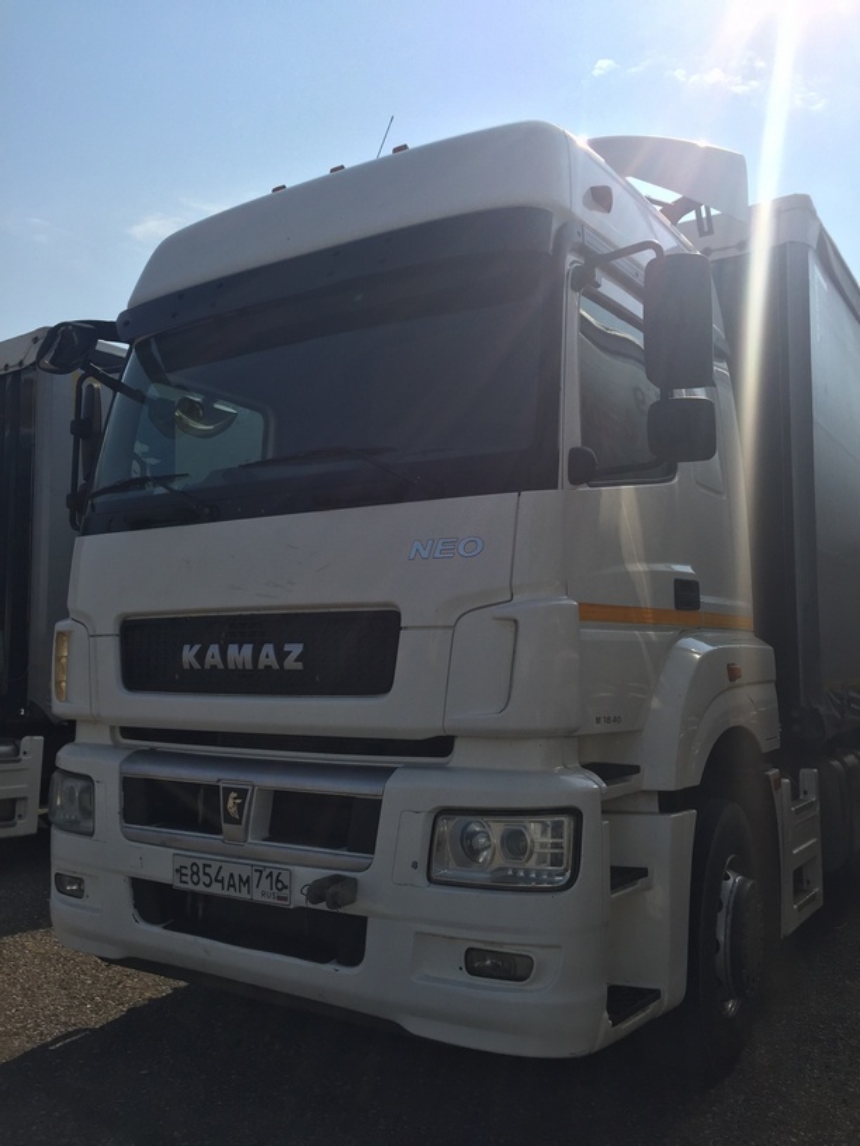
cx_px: 430
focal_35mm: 29
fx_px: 961
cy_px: 573
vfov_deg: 61.7
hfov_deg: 48.2
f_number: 2.2
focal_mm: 4.15
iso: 32
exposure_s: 1/3968
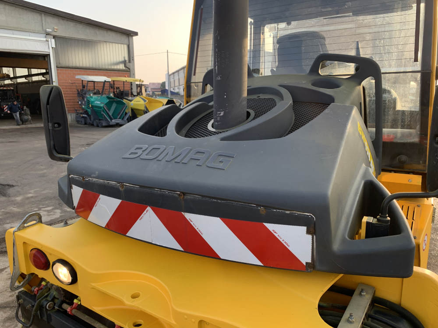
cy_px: 164
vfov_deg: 53.1
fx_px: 329
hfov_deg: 67.3
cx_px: 219
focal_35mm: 26
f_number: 1.8
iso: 25
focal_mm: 4.25
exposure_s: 1/260
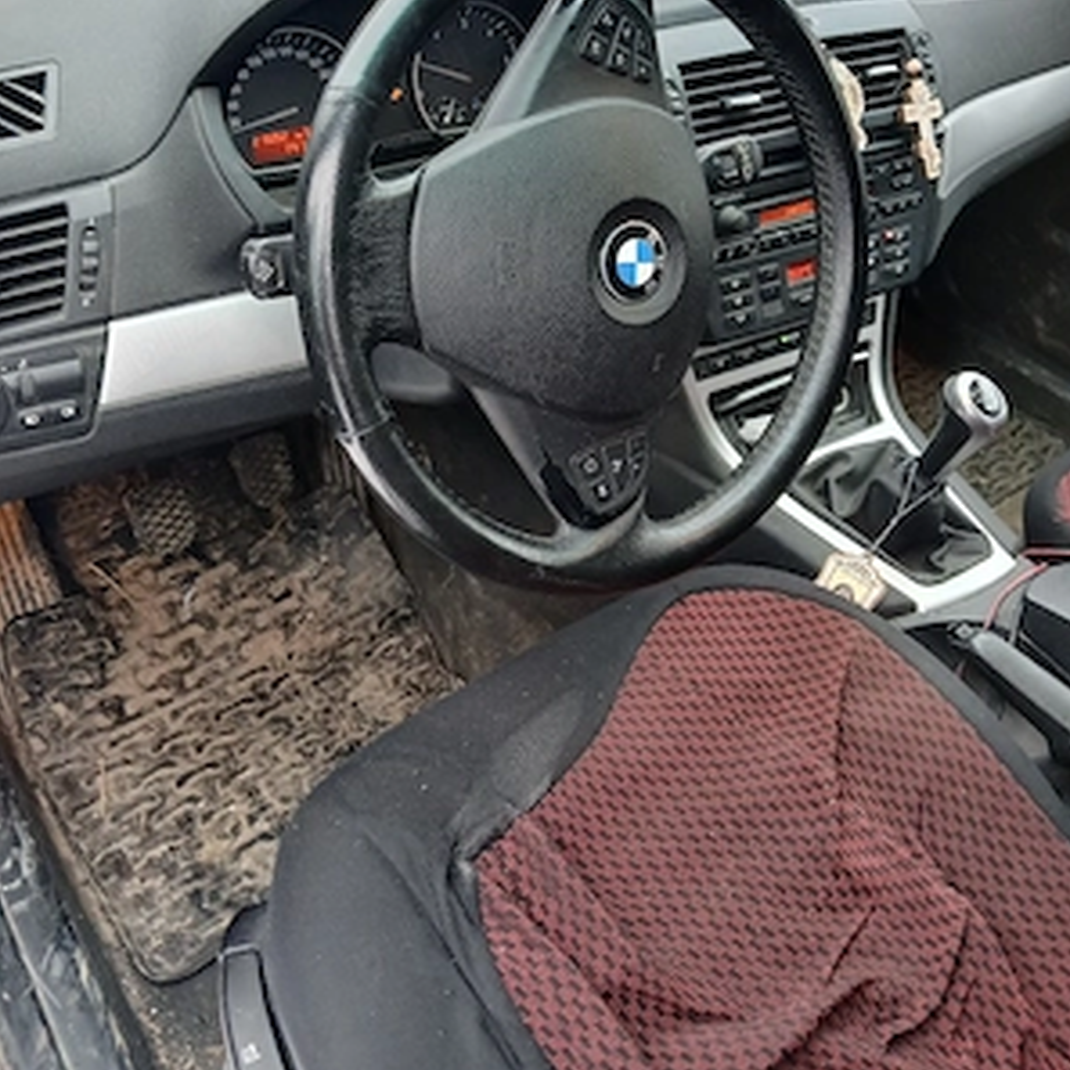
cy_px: 371
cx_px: 537
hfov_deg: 52.5
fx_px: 1084
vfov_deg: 51.7
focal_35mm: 31
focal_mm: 3.98
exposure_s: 1/50
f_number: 1.8
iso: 320
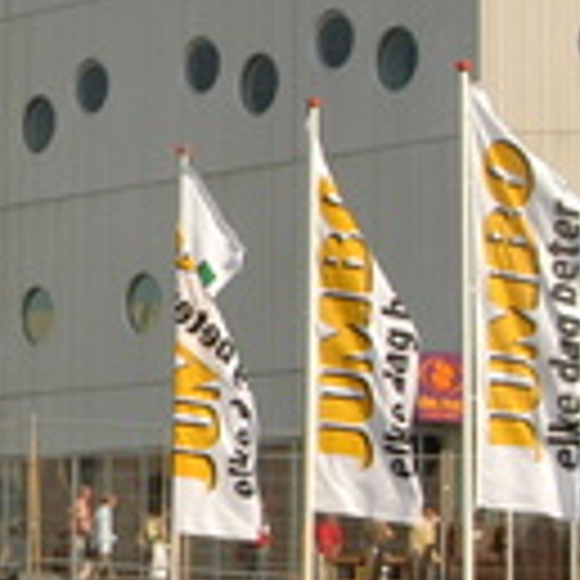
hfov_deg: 7.9
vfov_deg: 8.2
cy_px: 277
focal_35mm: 214
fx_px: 4057
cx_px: -463
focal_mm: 34
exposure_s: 1/350
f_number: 10
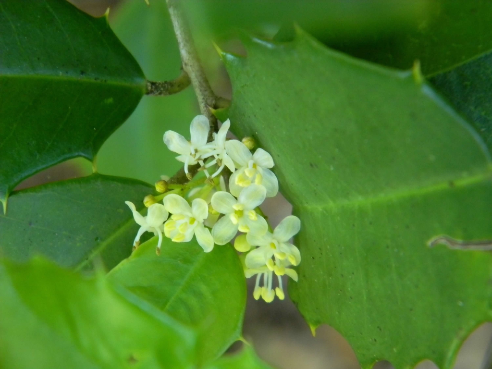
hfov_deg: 17.7
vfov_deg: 13.3
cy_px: 184
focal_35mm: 111
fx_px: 1578
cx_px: 246
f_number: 5
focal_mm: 26.8
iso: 400
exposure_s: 1/21.5
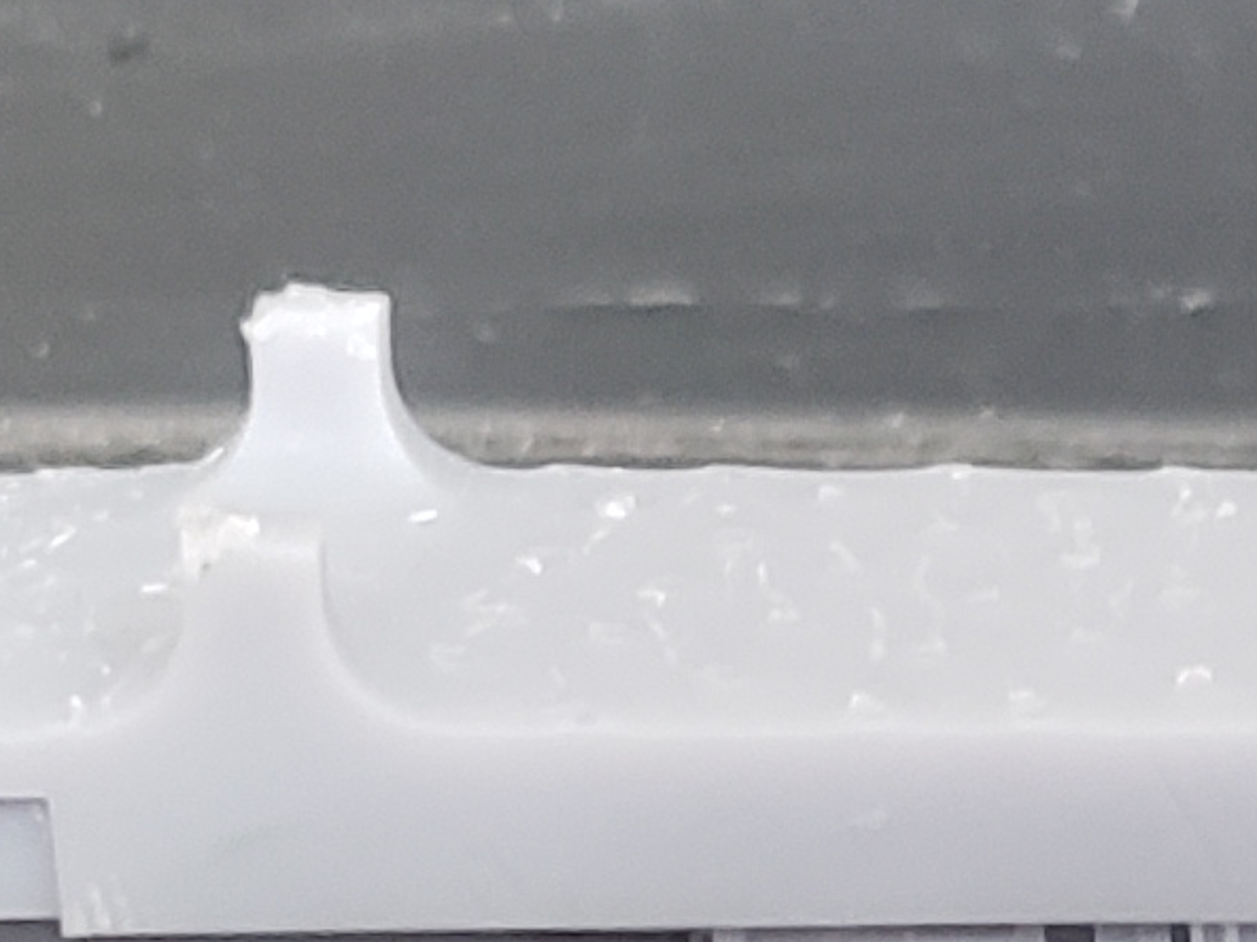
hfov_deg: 11.0
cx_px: 1533
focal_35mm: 177
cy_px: 1519
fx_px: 6427
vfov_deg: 8.2
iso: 250
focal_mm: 4.3
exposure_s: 1/13
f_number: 1.5
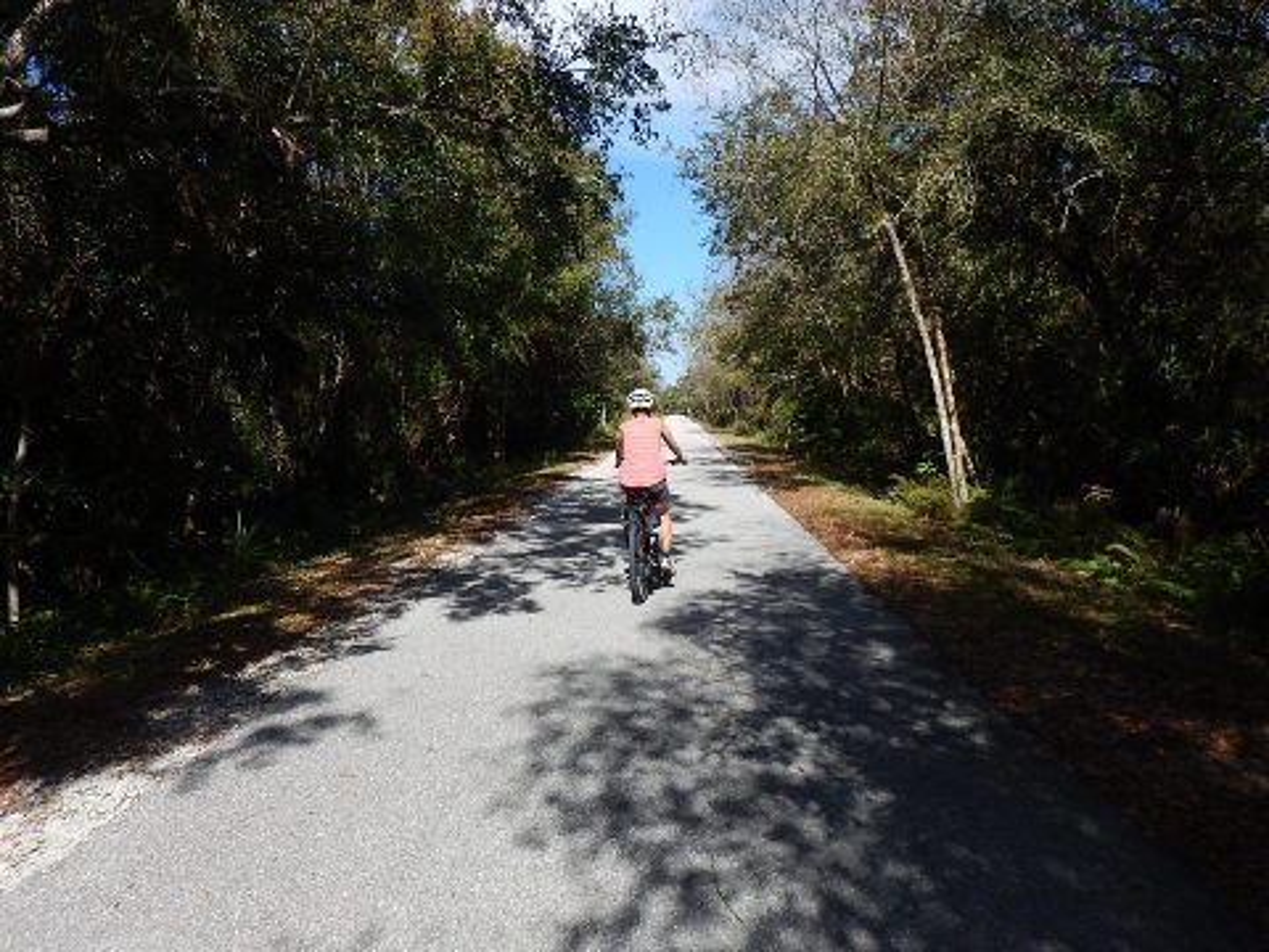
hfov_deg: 71.6
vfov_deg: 56.8
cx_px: 634
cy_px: 476
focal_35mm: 24
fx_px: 880
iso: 125
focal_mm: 4.3
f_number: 4.1
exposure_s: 1/800
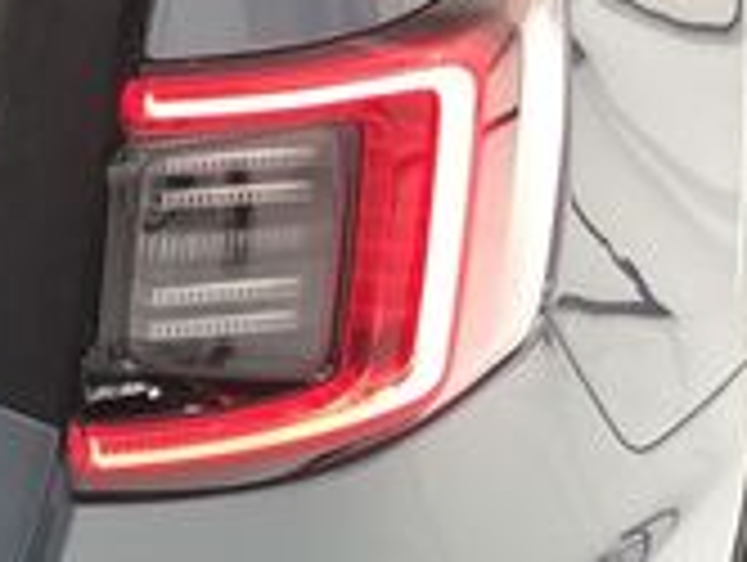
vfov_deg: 10.3
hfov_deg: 11.8
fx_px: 3112
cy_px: 133
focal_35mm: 144
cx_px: -878
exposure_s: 1/34
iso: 25
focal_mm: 3.99
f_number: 1.8
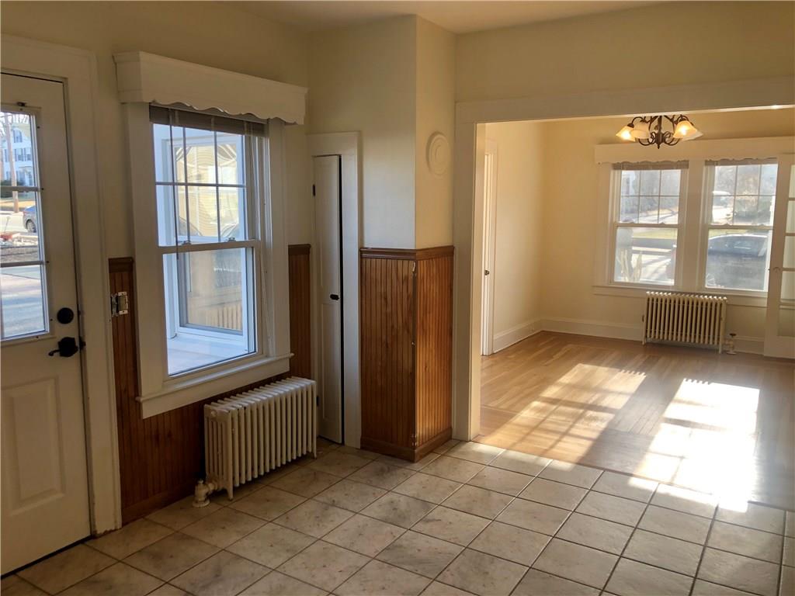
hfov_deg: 63.4
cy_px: 298
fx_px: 643
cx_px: 398
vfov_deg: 49.7
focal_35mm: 28
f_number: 1.8
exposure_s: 1/120
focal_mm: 3.99
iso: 32
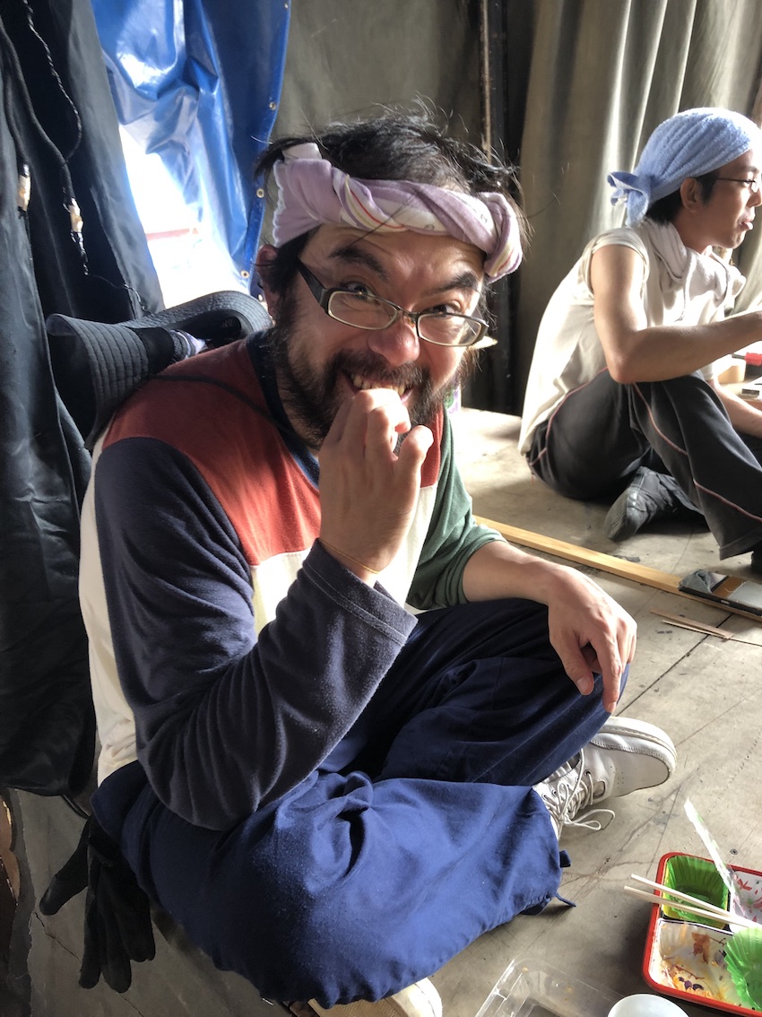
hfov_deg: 49.7
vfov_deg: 63.5
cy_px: 508
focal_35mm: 28
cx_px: 381
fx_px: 822
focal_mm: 3.99
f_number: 1.8
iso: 50
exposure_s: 1/17
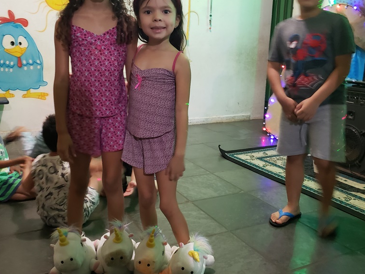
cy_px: 132
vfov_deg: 40.7
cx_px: 170
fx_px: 369
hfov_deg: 52.6
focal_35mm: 35
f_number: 1.5
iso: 320
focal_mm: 4.3
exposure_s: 1/10
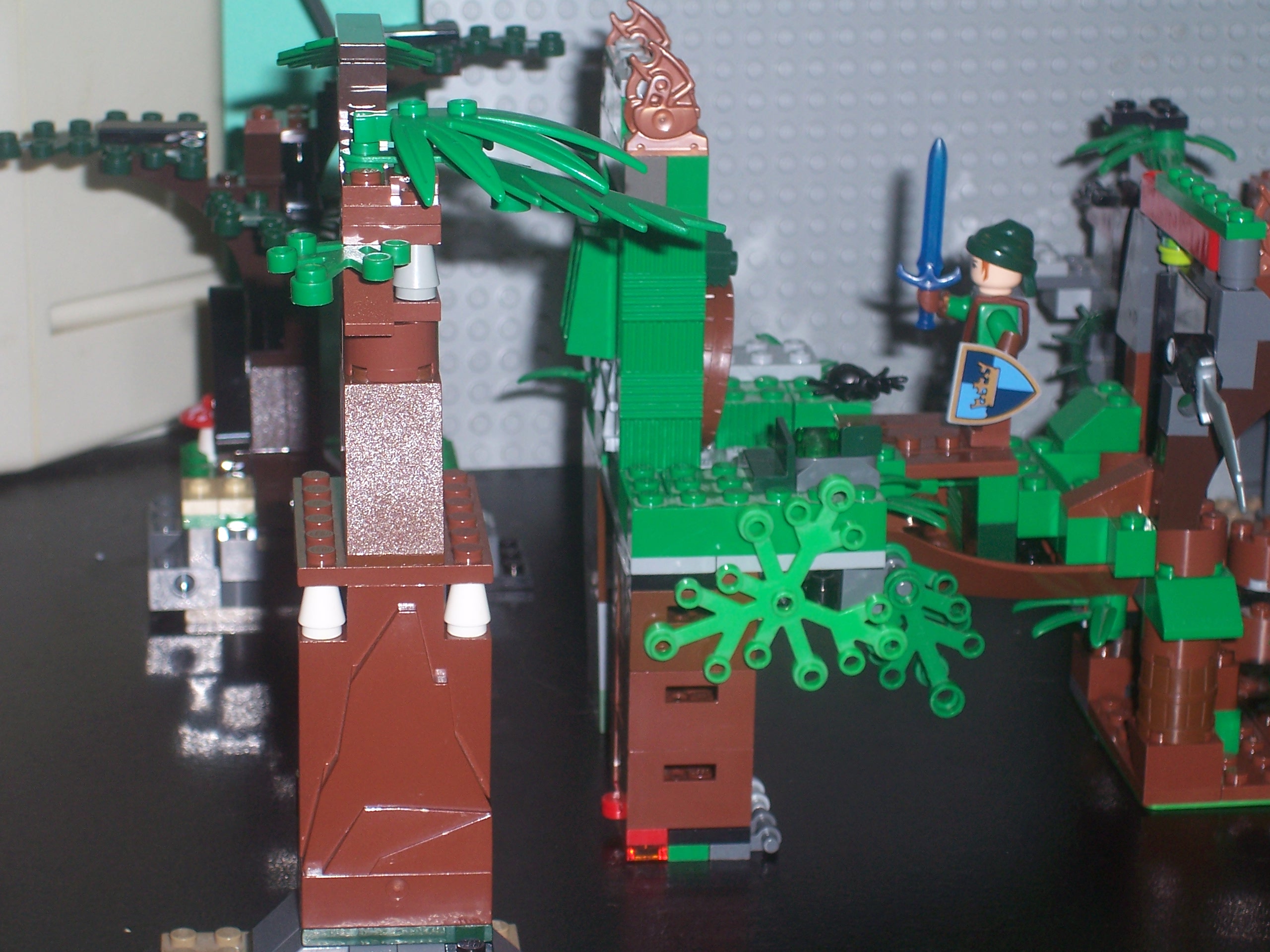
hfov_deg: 19.3
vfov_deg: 14.5
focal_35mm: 102
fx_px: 3742
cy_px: 476
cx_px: 635
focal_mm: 16.8
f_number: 4.6
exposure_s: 1/90
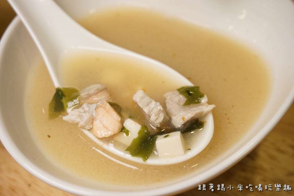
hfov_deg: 43.6
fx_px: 368
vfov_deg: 29.9
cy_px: 98
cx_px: 147
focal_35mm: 45
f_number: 5
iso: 640
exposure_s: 1/60
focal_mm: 30
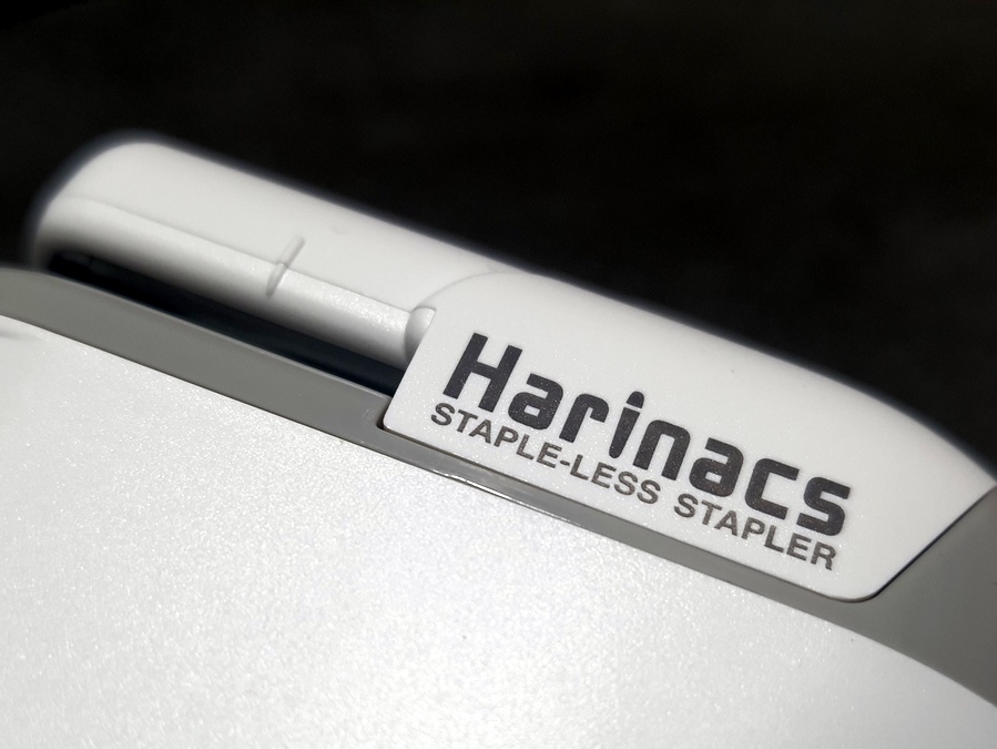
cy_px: 530
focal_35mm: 37
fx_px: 1066
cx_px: 474
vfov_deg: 38.0
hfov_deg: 50.1
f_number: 1.7
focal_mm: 4.32
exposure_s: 1/100
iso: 160
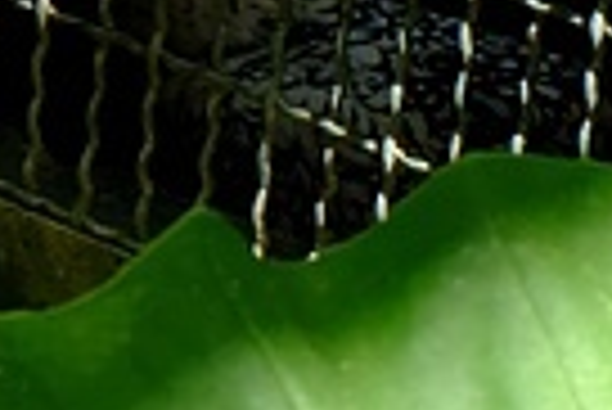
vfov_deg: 2.6
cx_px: -986
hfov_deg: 3.8
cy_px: 777
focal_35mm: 527
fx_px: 8968
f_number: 13
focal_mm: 46.7
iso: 400
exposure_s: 1/105
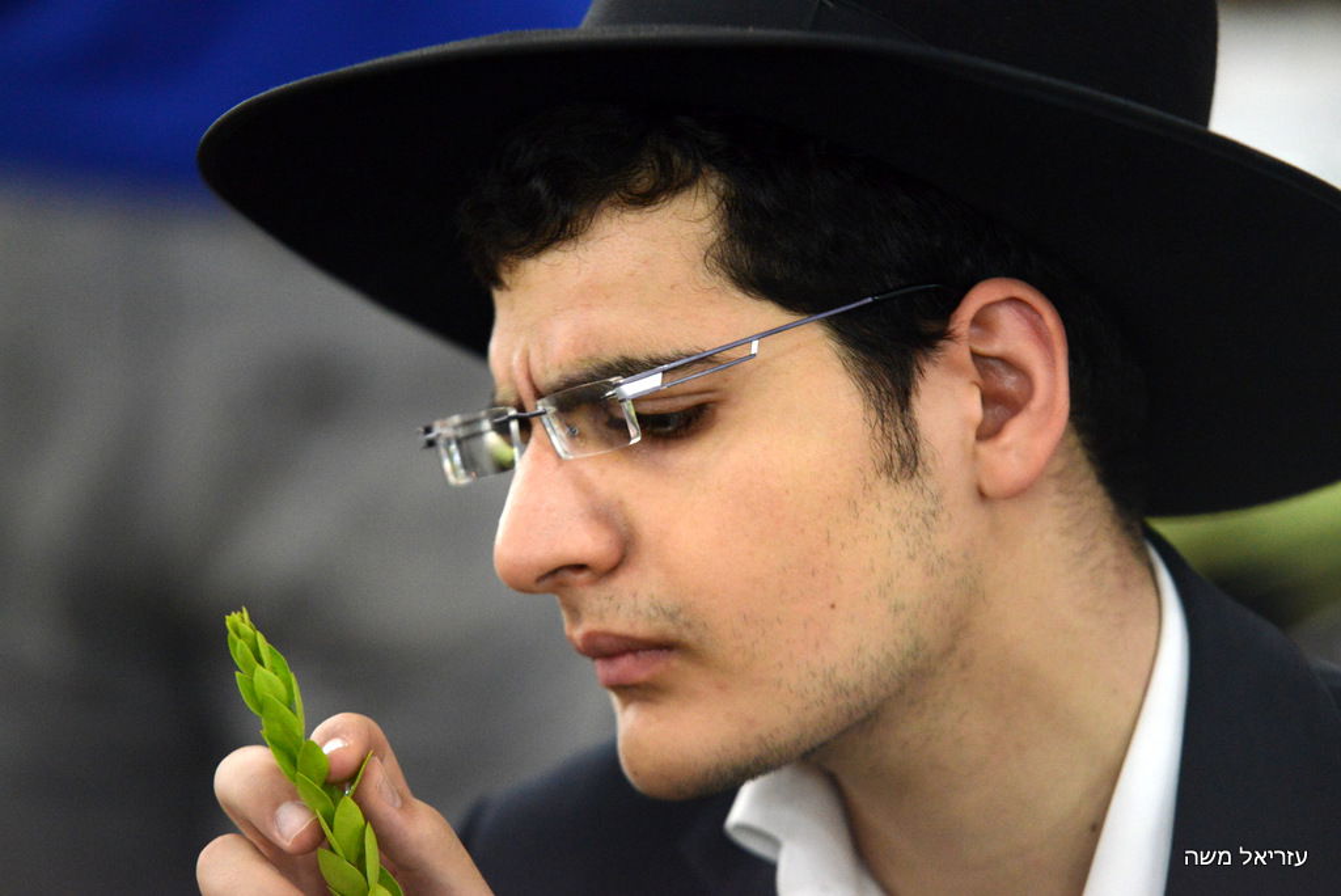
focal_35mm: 240
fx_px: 8945
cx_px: 670
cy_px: 448
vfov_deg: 5.7
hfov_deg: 8.6
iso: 4000
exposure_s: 1/125
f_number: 4
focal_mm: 240
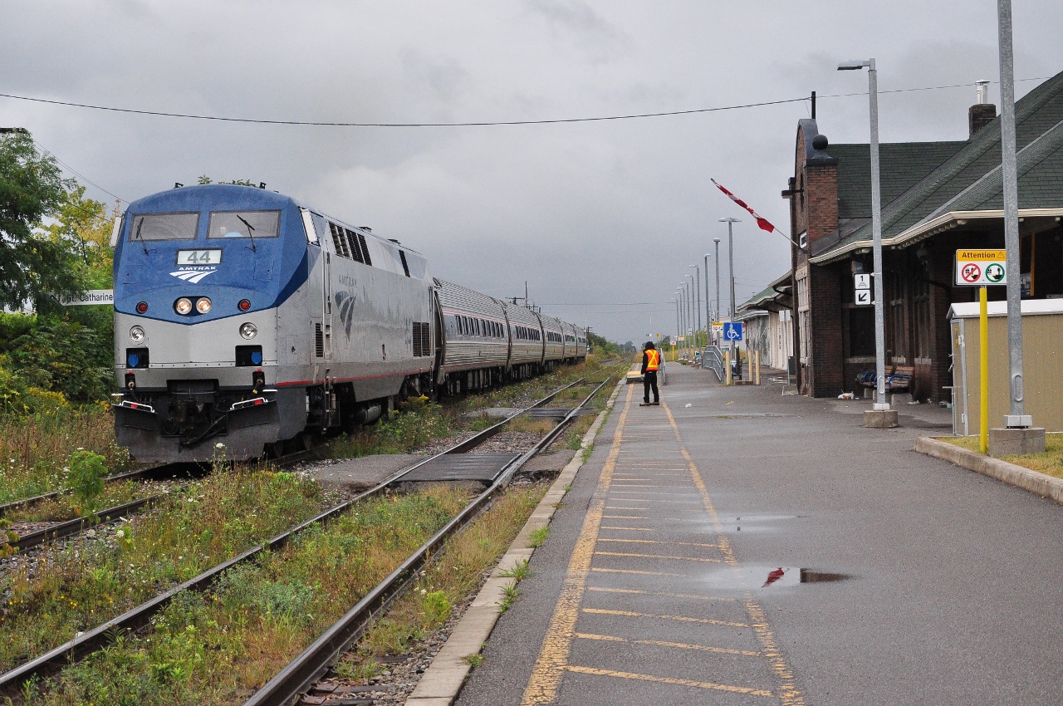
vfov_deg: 21.5
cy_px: 353
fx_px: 1858
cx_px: 532
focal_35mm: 63
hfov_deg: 31.9
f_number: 8
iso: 1600
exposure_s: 1/800
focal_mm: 42
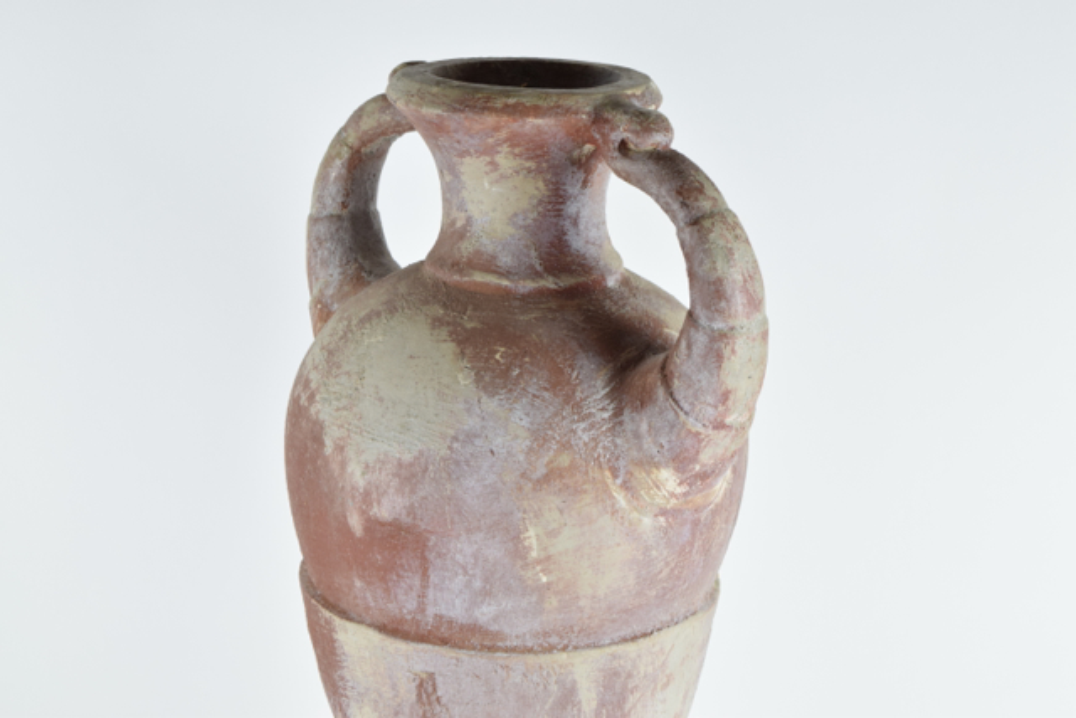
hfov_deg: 24.6
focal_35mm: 82
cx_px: 538
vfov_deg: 16.6
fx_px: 2466
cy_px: 359
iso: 800
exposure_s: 1/125
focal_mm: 55
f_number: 9
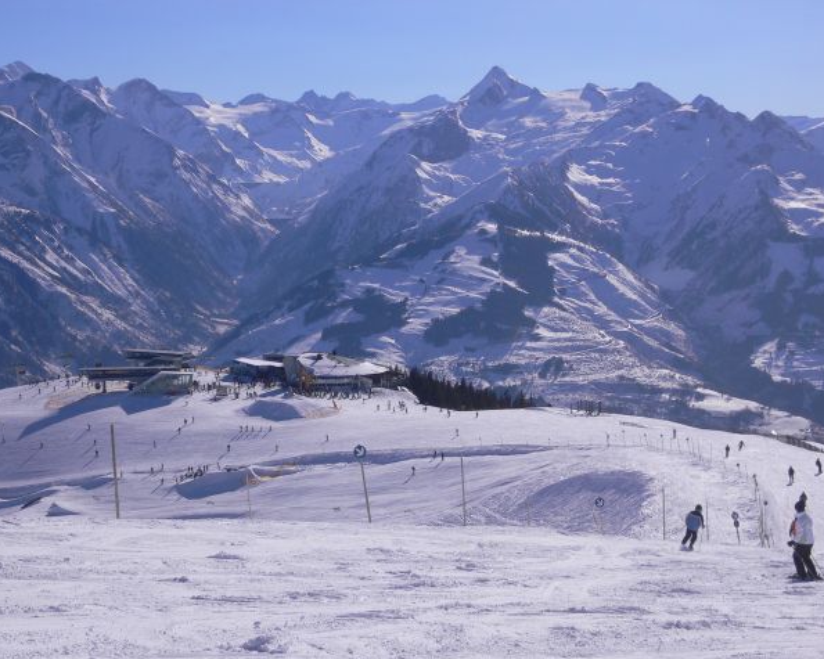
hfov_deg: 29.6
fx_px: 1561
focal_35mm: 64
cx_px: 393
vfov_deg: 23.8
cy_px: 330
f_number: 7.5
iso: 80
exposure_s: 1/500
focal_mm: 10.1
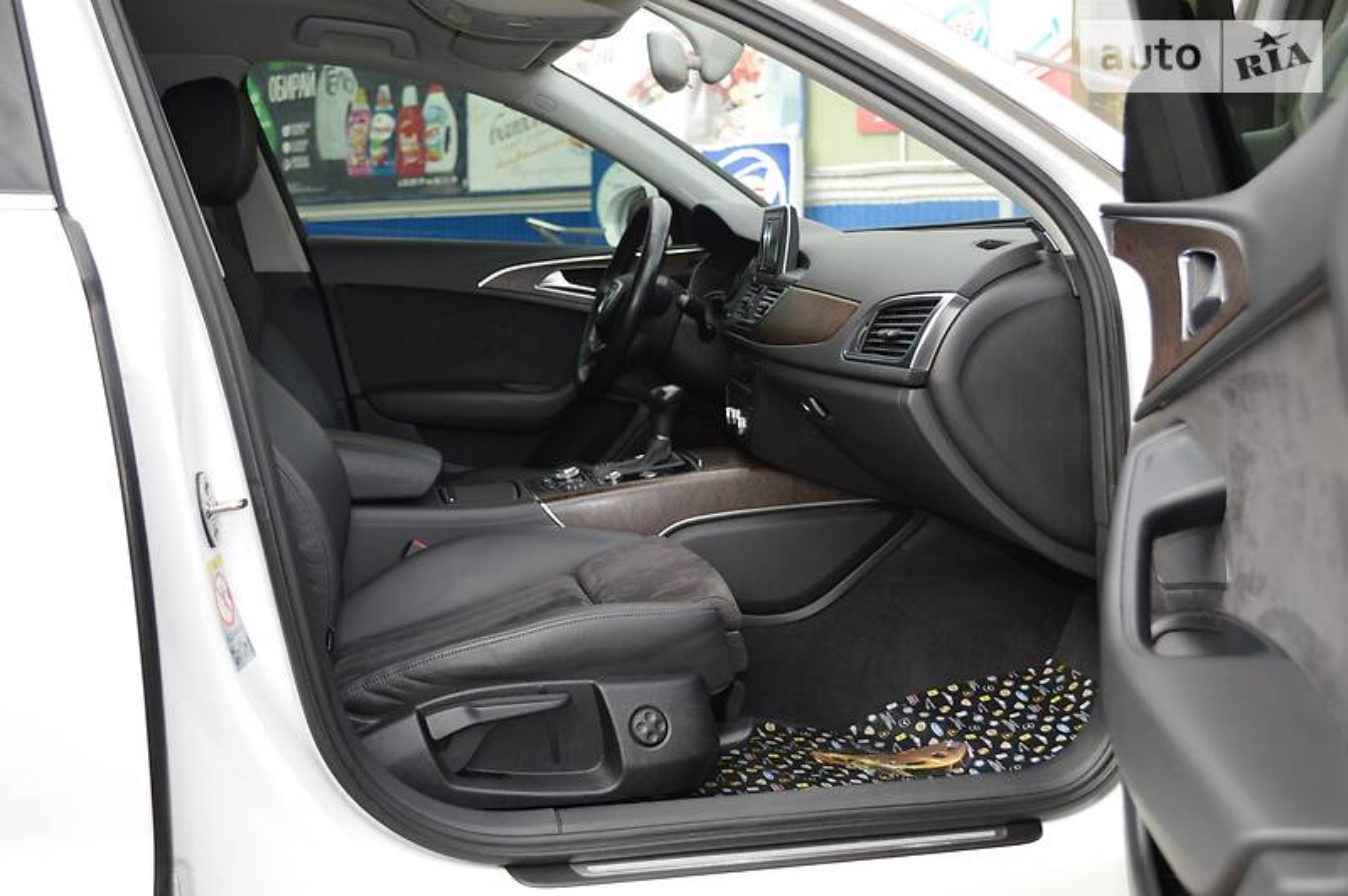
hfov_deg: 53.2
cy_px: 448
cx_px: 674
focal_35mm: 36
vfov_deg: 36.8
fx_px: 1347
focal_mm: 24
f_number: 4
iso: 100
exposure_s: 1/125
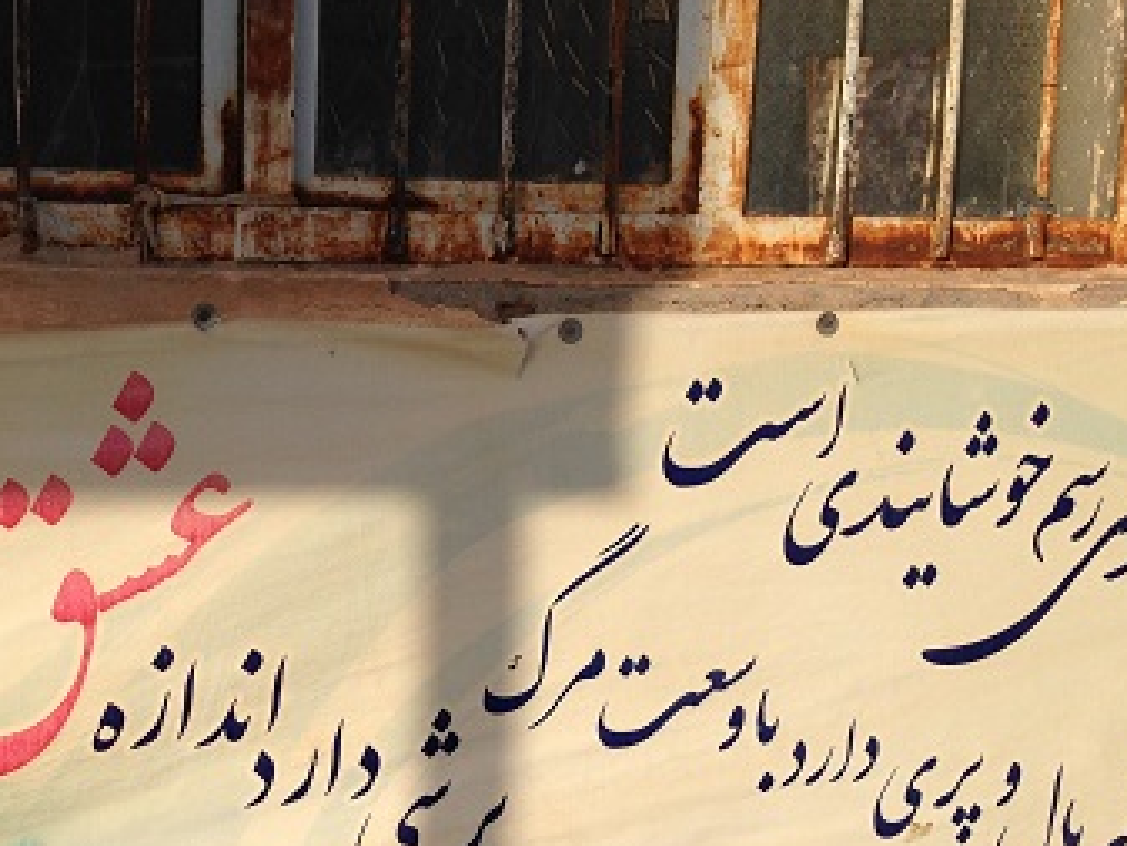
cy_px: 696
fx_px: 2084
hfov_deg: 29.6
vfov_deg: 22.6
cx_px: 229
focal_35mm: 64
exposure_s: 1/1506
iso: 50
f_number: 2.4
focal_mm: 4.12
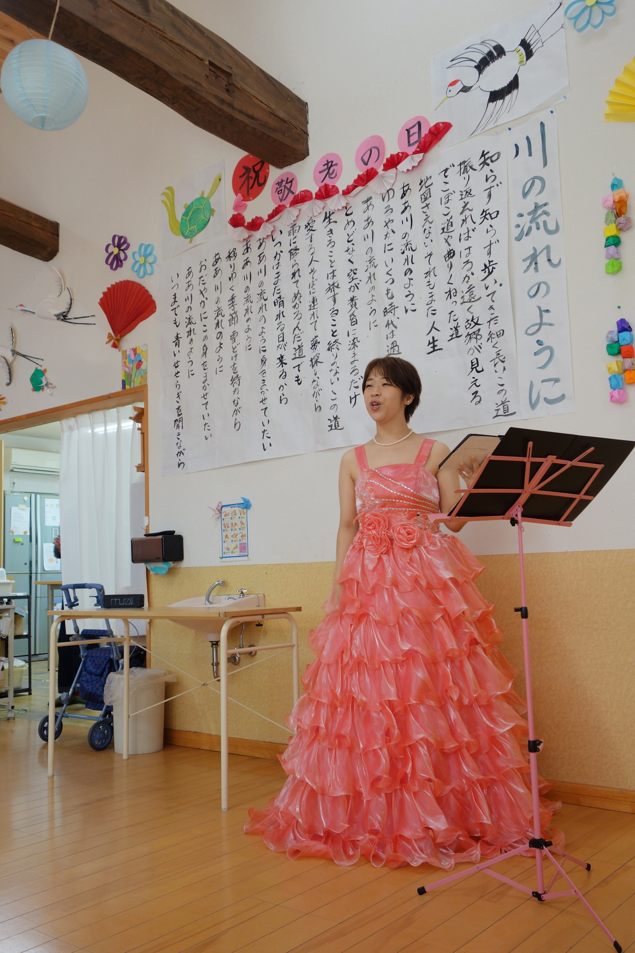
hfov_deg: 41.1
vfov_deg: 58.7
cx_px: 318
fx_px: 847
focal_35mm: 32
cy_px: 476
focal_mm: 12.03
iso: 125
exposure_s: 1/60
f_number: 2.5
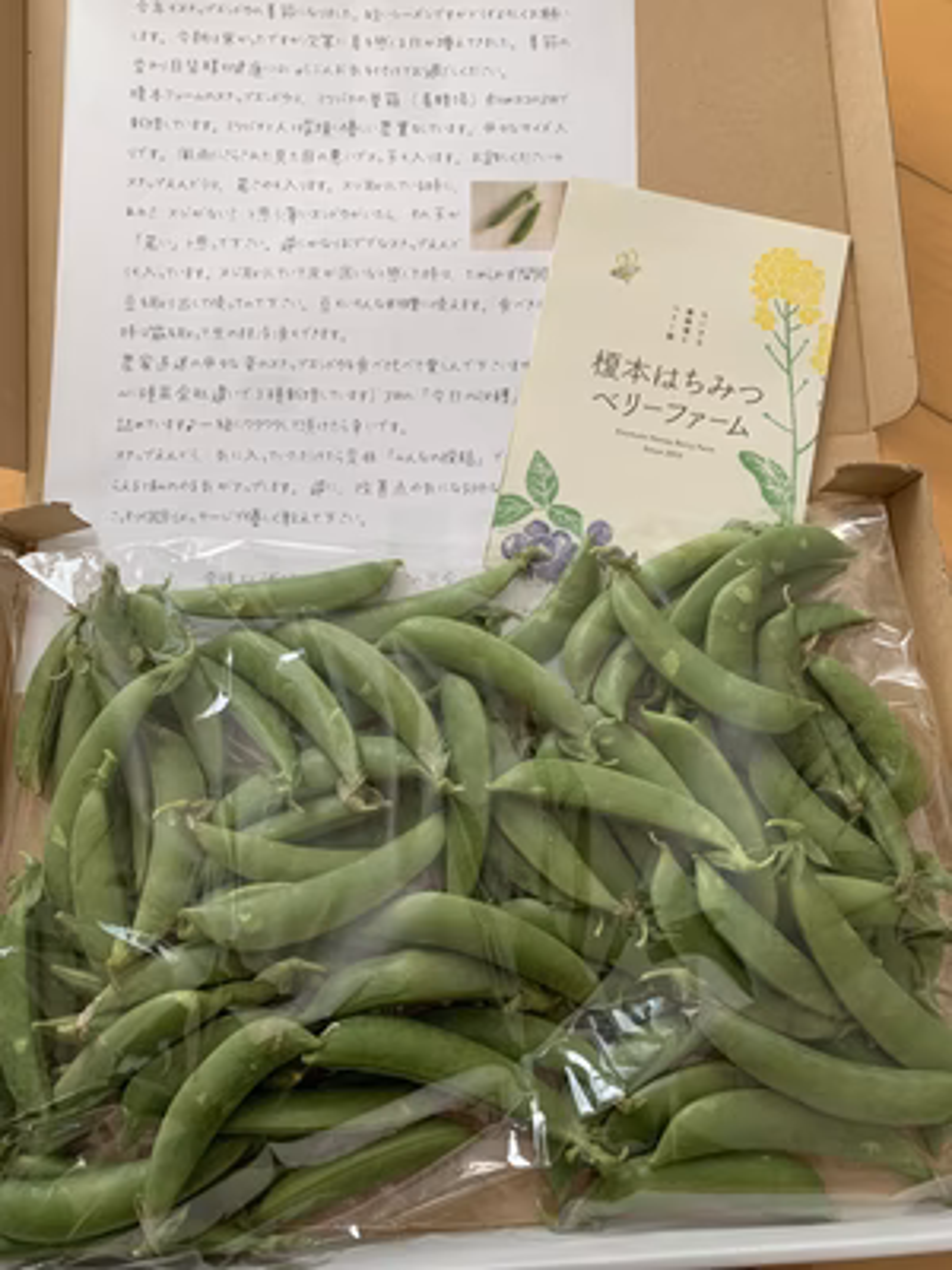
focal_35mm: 26
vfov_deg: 67.3
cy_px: 635
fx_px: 953
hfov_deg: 53.1
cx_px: 476
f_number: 1.8
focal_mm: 4.25
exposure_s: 1/60
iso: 125
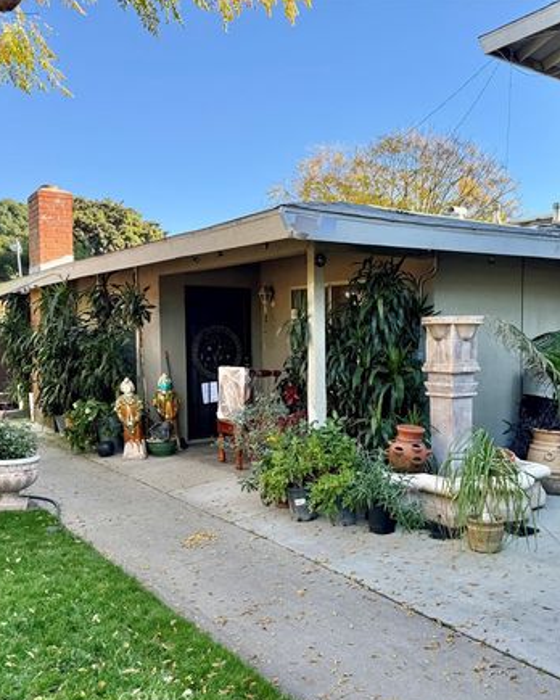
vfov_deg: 55.7
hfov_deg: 45.5
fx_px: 663
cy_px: 356
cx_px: 344
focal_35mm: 32
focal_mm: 6.76
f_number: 1.78
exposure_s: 1/920
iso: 100
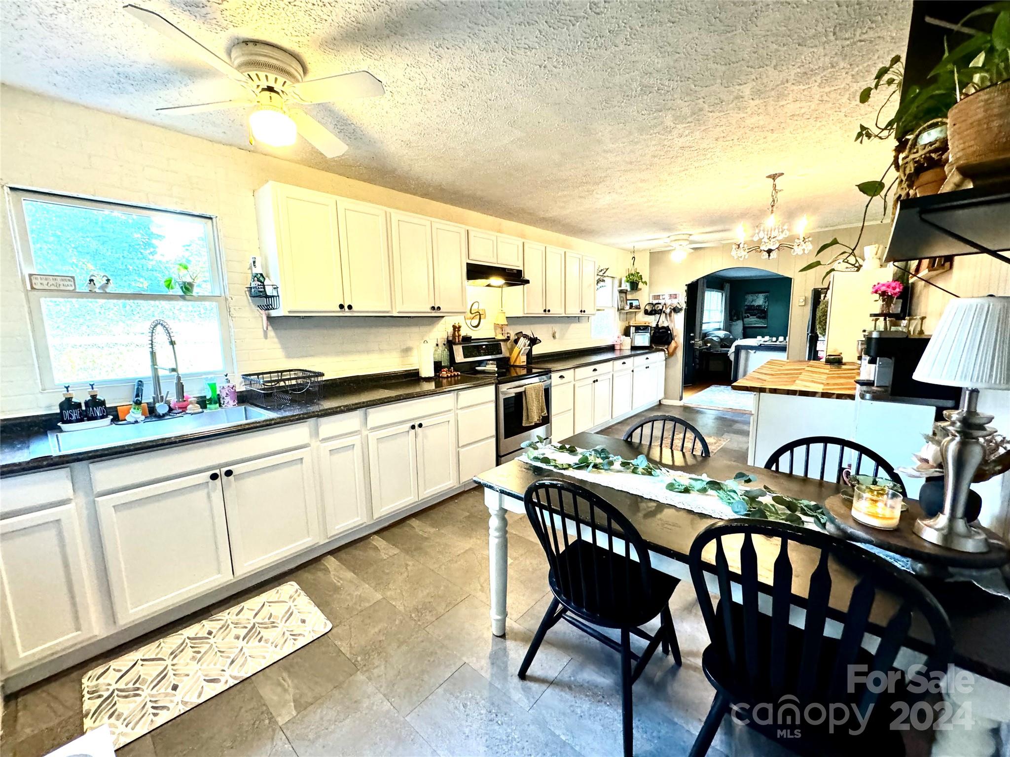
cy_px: 378
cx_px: 505
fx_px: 408
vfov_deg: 85.7
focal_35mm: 14
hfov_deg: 102.1
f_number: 2.2
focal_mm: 2.22
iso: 400
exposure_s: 1/60
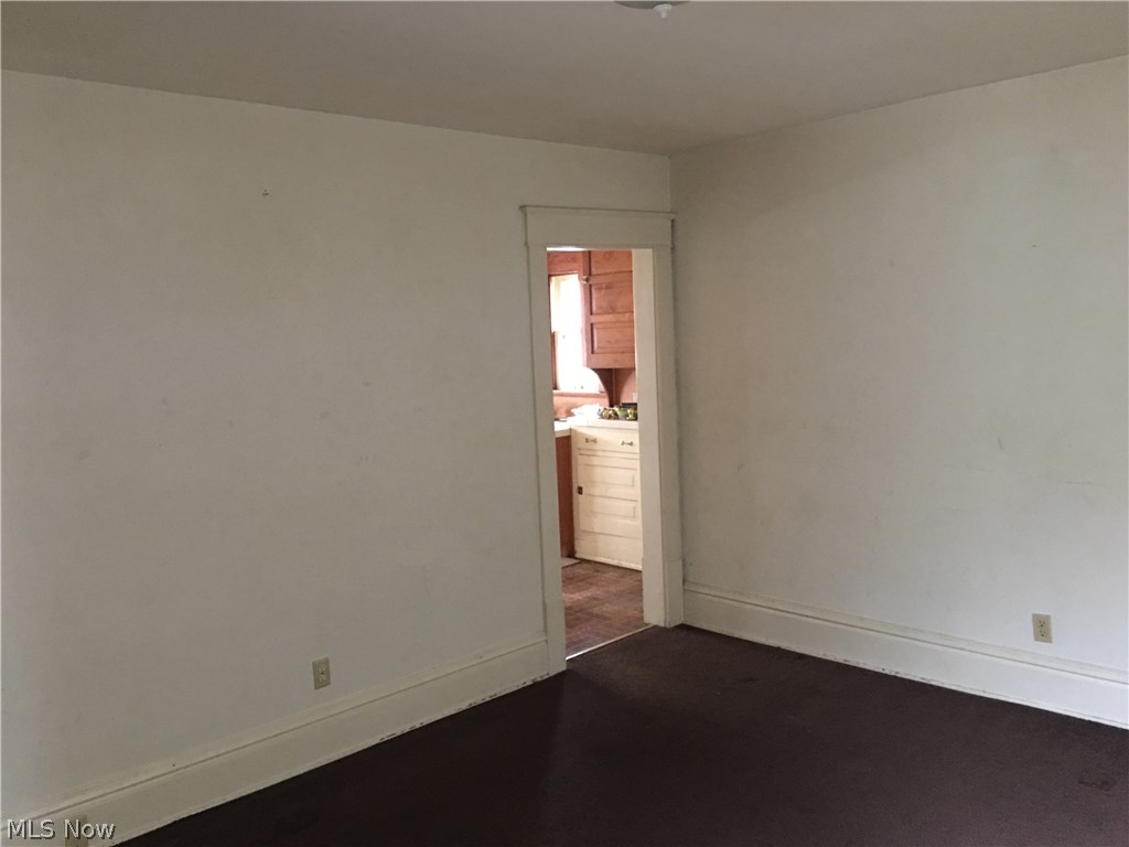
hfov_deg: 61.7
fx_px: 946
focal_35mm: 29
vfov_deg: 48.2
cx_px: 564
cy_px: 424
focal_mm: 4.15
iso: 125
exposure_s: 1/4
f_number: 2.2
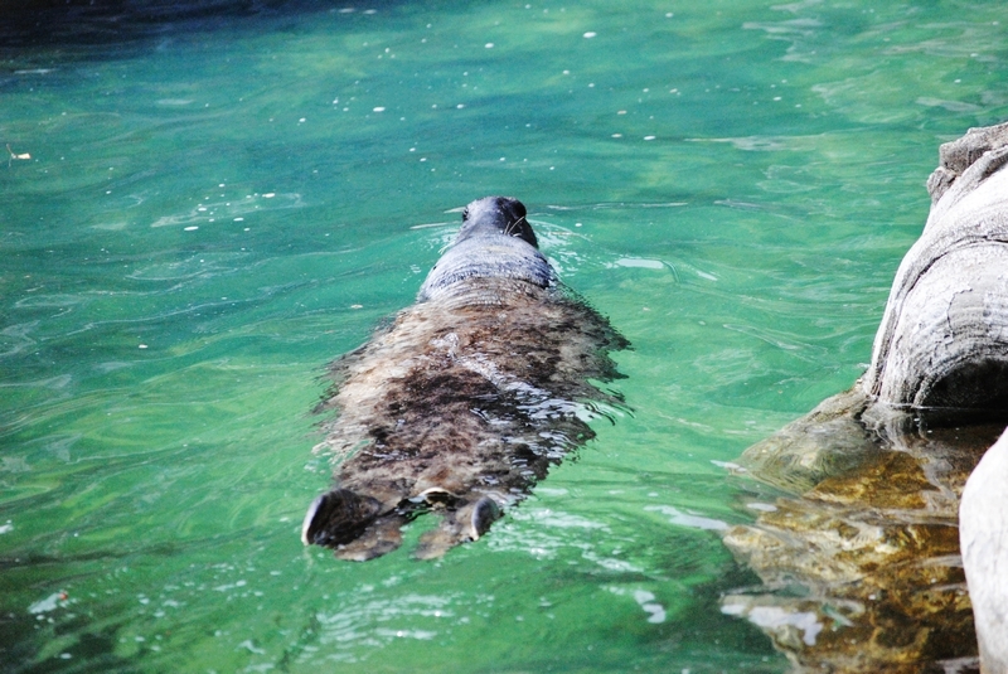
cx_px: 504
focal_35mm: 202
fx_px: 5675
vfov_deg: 6.8
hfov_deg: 10.2
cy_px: 337
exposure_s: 1/1600
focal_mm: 135
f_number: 5.6
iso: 1600
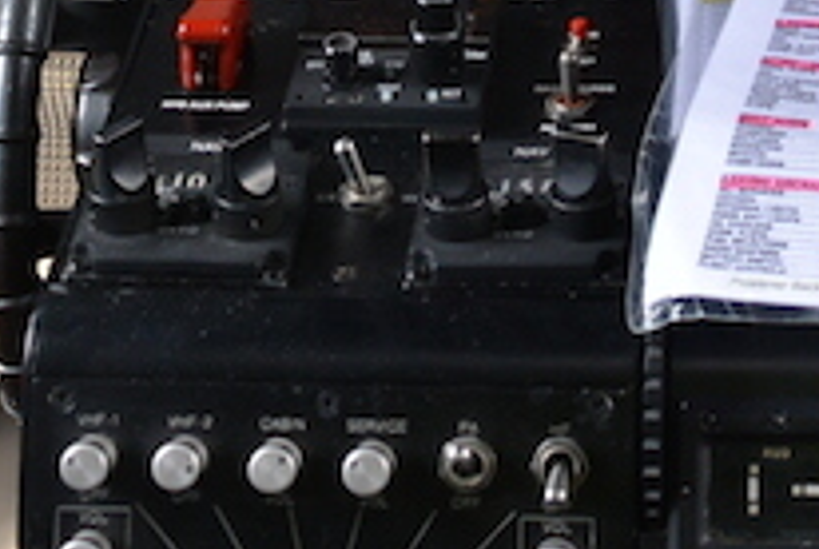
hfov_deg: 12.8
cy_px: -650
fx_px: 3577
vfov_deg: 8.2
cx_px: 934
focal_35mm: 157
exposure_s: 1/125
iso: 400
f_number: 5.6
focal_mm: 18
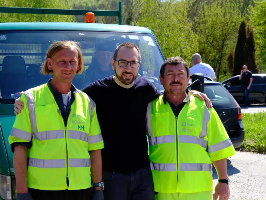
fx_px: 446
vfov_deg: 25.2
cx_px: 116
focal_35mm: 58
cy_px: 100
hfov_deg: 33.2
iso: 320
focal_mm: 35.3
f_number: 5.6
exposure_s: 1/640
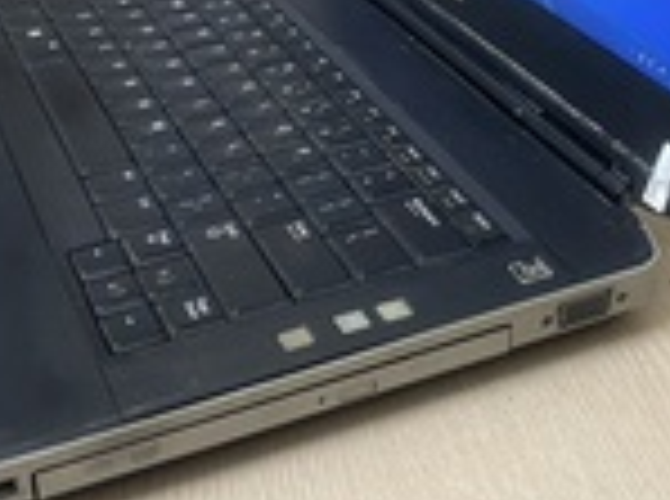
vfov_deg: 20.3
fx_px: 1352
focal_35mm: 70
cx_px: 418
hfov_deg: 27.7
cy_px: 14
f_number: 1.8
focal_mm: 4.25
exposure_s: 1/60
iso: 250
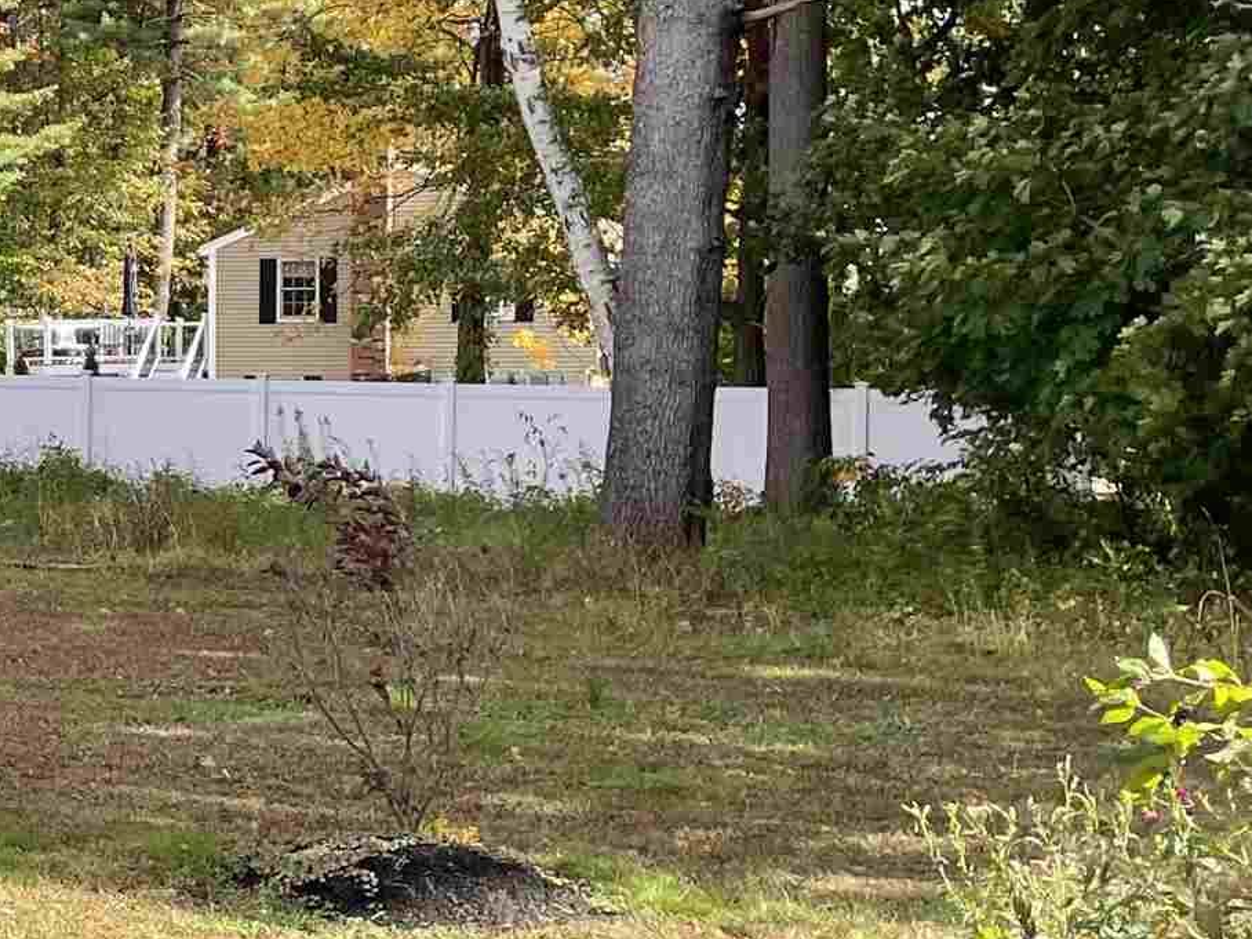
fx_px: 3183
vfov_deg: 16.8
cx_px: -491
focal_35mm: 88
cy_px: 480
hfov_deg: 19.9
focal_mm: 4.2
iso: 32
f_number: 1.6
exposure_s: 1/796
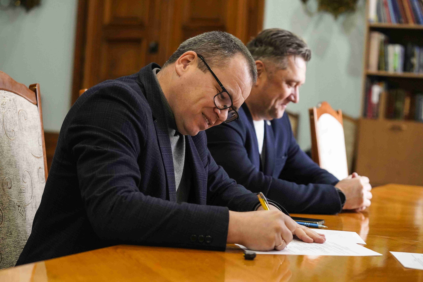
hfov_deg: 28.8
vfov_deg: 19.5
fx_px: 822
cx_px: 212
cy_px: 141
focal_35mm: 70
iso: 8000
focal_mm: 70
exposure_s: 1/200
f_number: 3.5
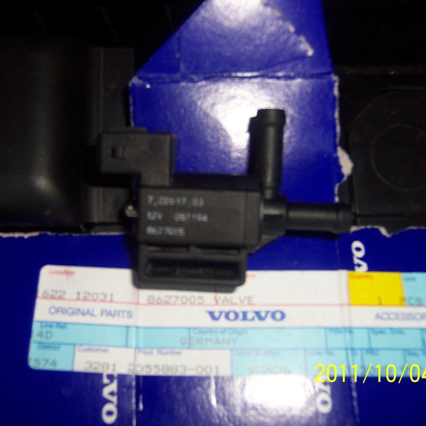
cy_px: 213
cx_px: 180
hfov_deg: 42.7
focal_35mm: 39
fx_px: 543
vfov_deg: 42.8
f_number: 2.8
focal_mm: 5.5
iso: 80
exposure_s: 1/60
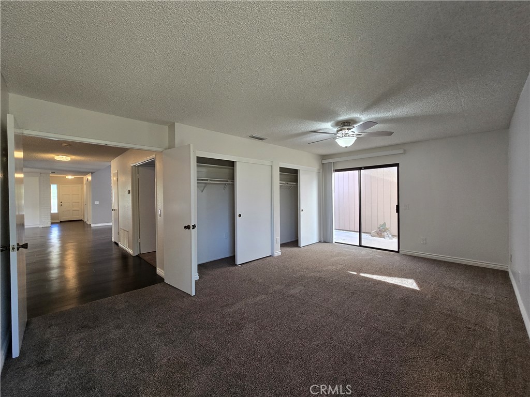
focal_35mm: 13
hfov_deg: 106.2
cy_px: 198
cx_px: 265
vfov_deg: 89.9
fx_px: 199
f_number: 2.2
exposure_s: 1/60
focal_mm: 2.2
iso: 200
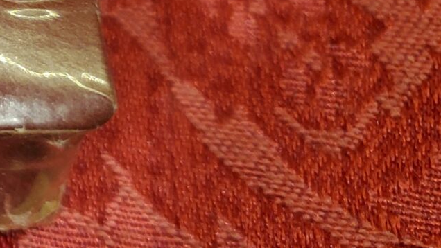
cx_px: -424
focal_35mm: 114
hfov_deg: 15.3
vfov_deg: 10.2
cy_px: -165
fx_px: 1333
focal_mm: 4.3
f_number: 1.5
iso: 80
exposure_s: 1/120
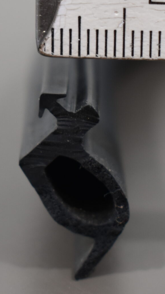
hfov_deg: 7.8
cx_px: 84
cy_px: 95
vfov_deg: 13.8
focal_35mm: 156
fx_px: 1213
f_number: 5.6
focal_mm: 40
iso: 500
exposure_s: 1/60
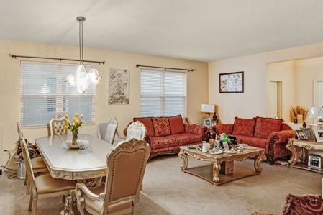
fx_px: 197
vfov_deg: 57.2
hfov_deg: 76.3
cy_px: 103
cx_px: 110
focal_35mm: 22
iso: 160
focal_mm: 14
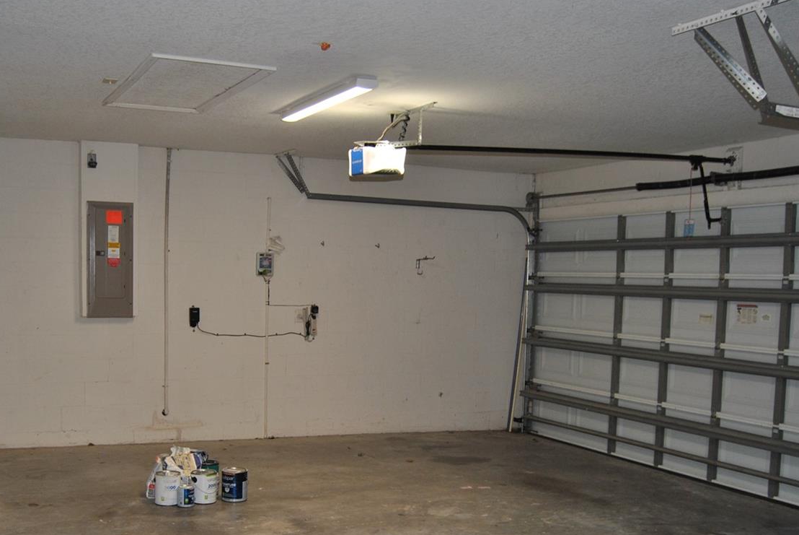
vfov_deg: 33.9
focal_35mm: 39
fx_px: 866
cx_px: 317
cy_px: 370
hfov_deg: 49.2
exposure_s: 1/60
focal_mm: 18
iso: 200
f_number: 3.5
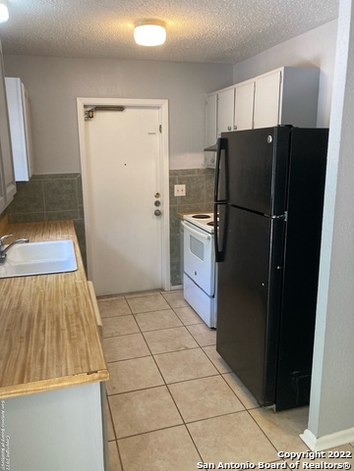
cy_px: 236
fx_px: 382
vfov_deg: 63.4
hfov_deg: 49.7
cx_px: 177
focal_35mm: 28
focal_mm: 3.99
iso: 125
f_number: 1.8
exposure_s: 1/60
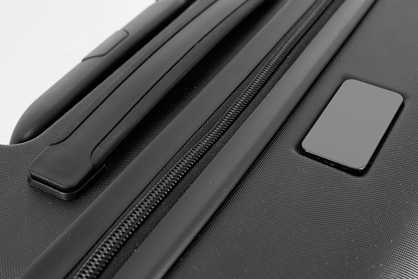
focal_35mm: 56
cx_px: 216
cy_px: 113
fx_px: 650
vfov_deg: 24.1
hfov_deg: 35.6
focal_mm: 41
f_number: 9
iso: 100
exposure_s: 1/125
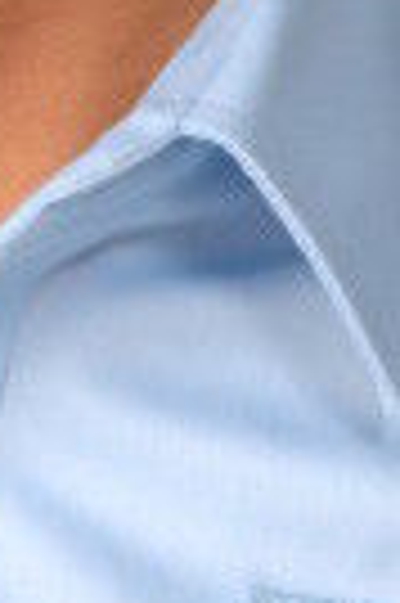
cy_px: -443
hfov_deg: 2.3
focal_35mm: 591
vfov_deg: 3.5
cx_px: -94
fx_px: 9875
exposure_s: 1/125
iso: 100
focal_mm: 70
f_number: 13
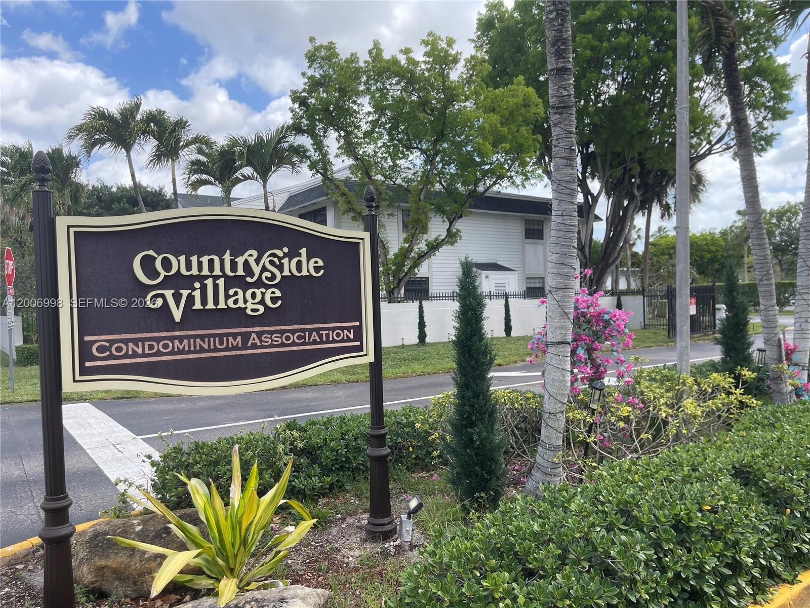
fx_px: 585
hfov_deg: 69.4
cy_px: 304
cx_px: 405
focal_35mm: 25
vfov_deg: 54.9
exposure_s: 1/1370
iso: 32
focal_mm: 5.1
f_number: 1.6
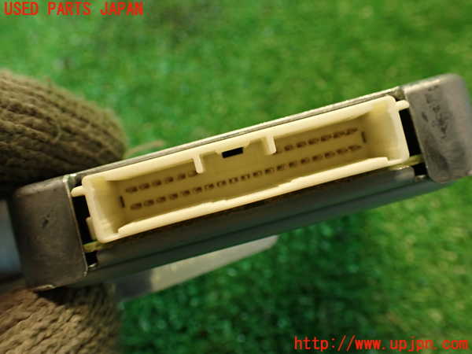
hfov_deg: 56.8
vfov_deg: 44.2
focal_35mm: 32
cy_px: 177
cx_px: 236
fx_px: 436
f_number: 2.4
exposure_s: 1/30
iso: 250
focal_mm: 5.79
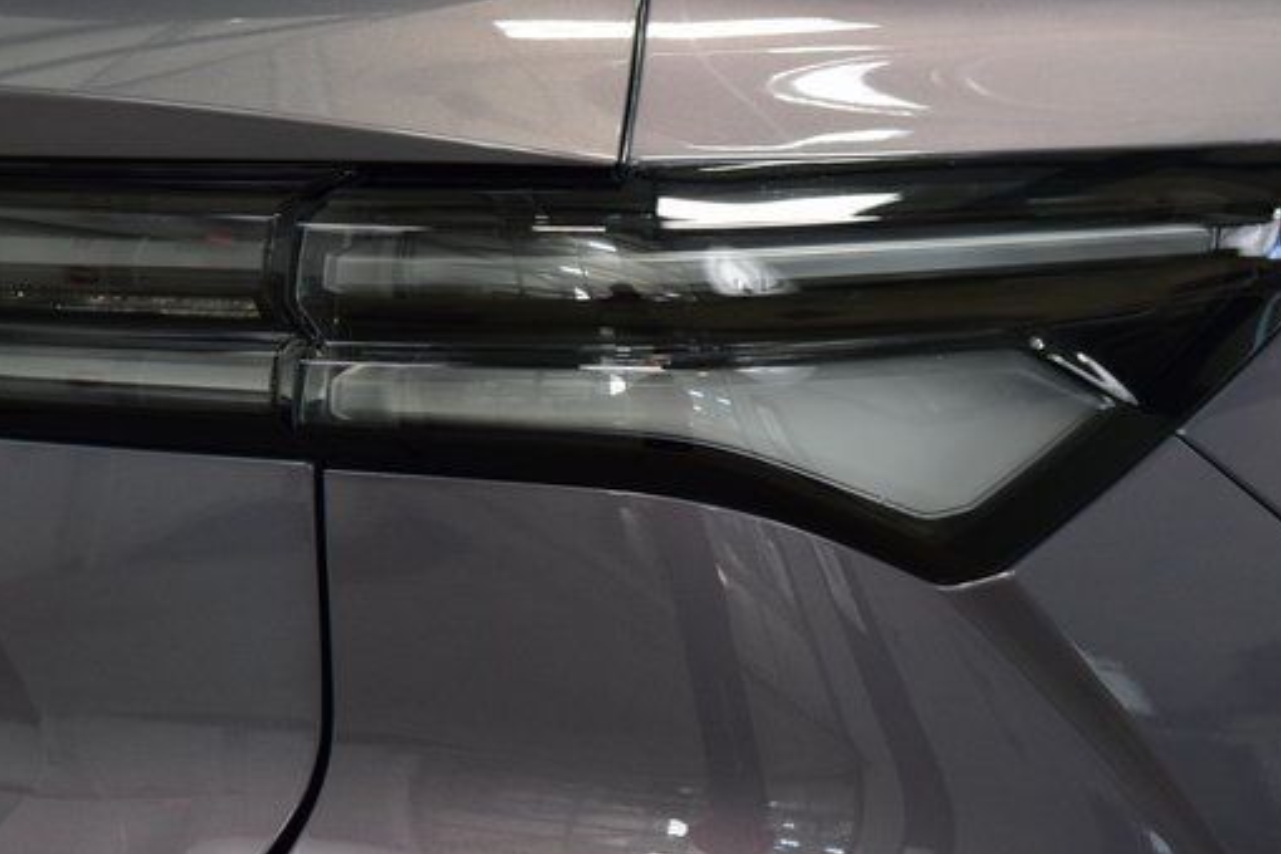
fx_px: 3687
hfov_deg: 19.7
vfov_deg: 13.2
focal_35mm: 104
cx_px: 633
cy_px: 333
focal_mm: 55
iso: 1600
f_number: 6.3
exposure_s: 1/60
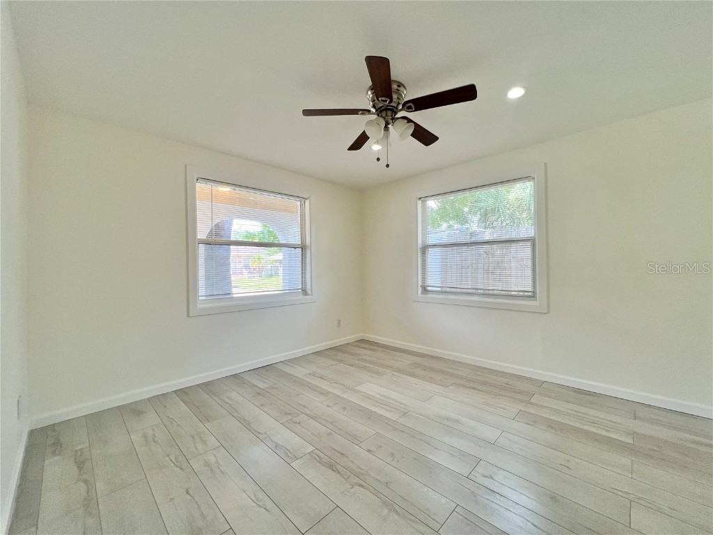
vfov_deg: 89.9
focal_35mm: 13
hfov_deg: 106.2
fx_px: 268
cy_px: 268
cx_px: 356
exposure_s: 1/120
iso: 80
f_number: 1.8
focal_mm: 1.57
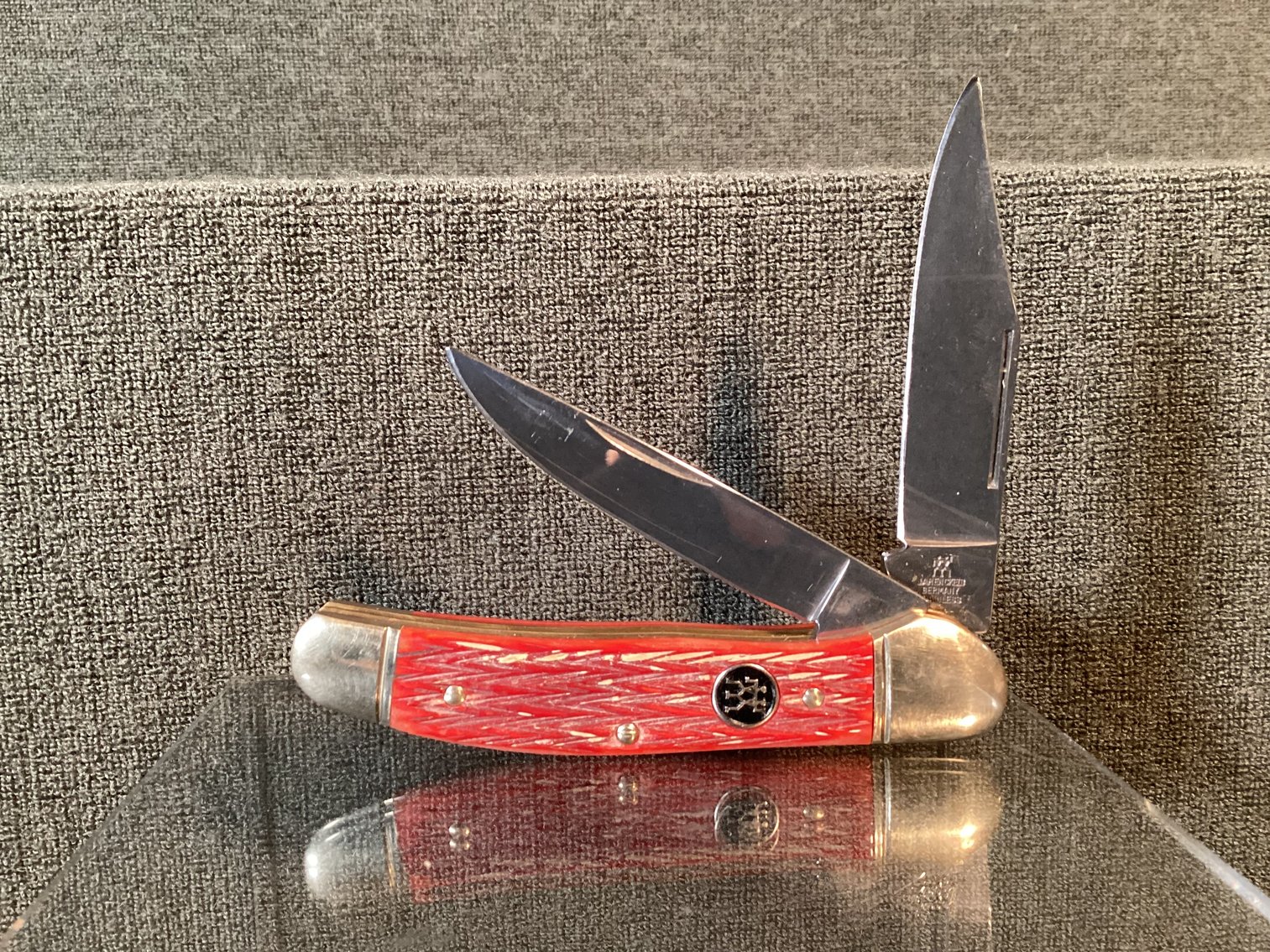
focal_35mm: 31
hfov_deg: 58.3
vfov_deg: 45.4
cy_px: 476
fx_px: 1137
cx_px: 635
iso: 320
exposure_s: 1/30
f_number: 2.4
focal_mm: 3.3
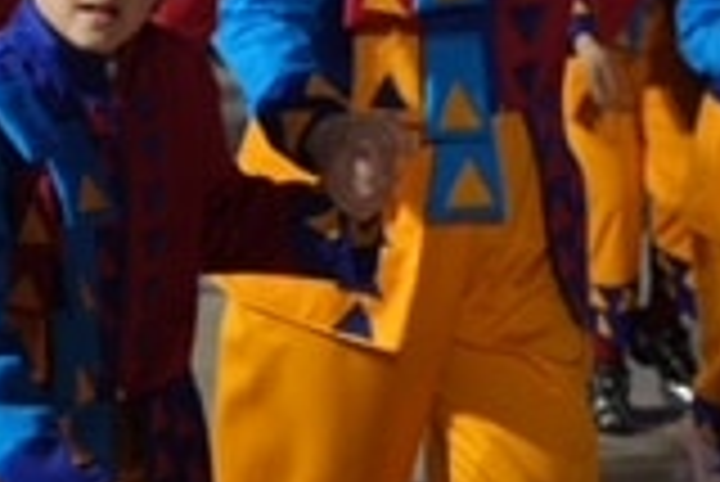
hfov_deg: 12.5
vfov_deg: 8.5
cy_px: -338
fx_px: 3123
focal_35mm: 156
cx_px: -338
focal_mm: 39
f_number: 4
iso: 2000
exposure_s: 1/250
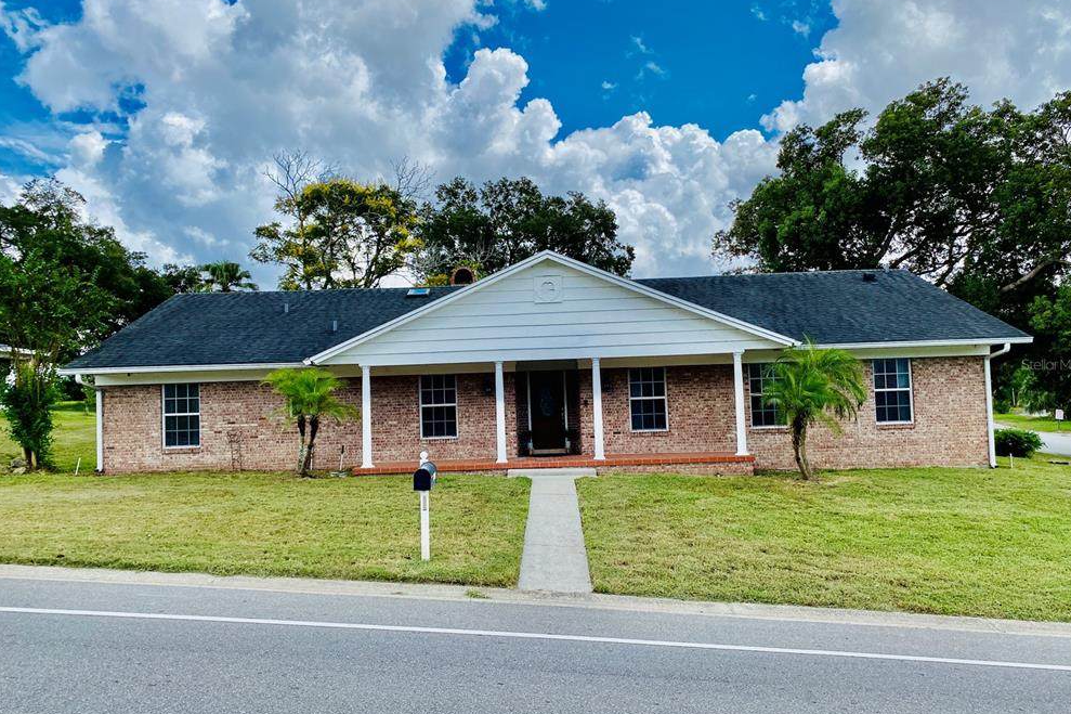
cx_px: 533
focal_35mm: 28
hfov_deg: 65.5
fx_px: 833
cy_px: 364
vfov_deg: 46.4
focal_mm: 4.25
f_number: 1.8
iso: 32
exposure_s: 1/3401
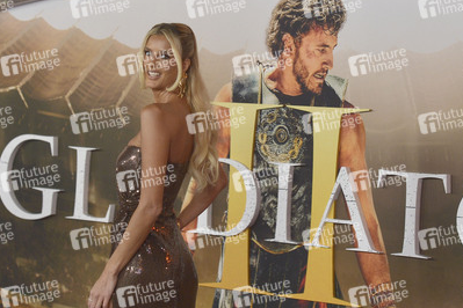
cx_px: 231
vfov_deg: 17.3
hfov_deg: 25.7
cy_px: 149
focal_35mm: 79
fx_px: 1016
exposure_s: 1/250
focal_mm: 70
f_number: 5.6
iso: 500
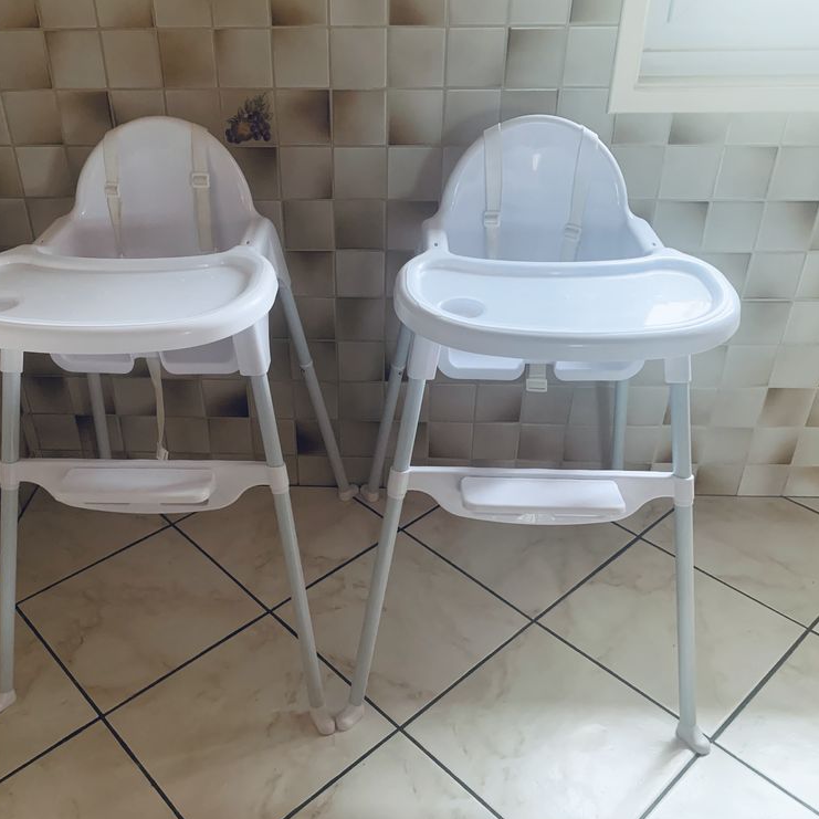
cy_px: 413
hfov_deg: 52.3
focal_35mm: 31
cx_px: 348
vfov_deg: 52.5
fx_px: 830
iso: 400
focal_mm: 4.25
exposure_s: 1/54
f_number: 1.8
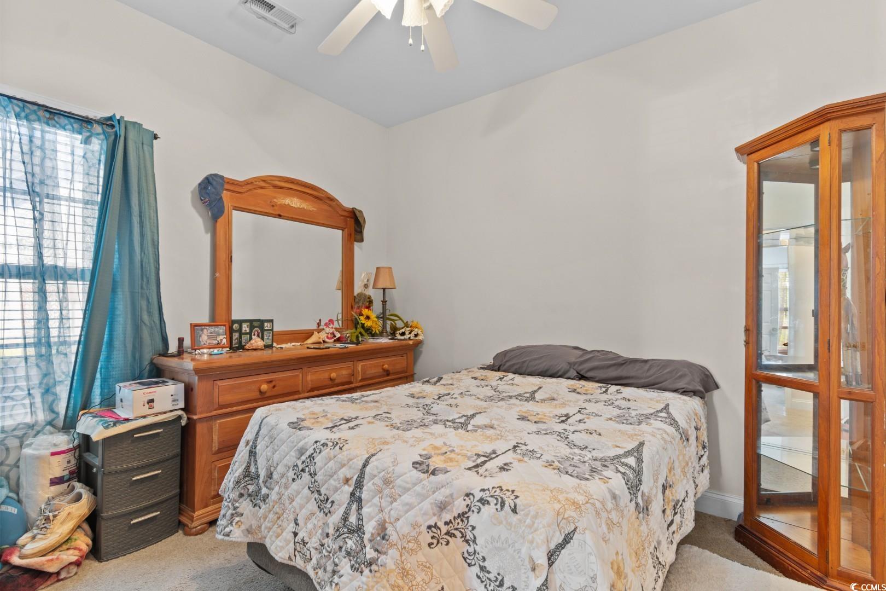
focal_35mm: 16
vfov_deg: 73.7
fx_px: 394
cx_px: 443
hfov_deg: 96.7
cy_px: 296
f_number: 4.8
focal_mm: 11
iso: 100
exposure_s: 1.3
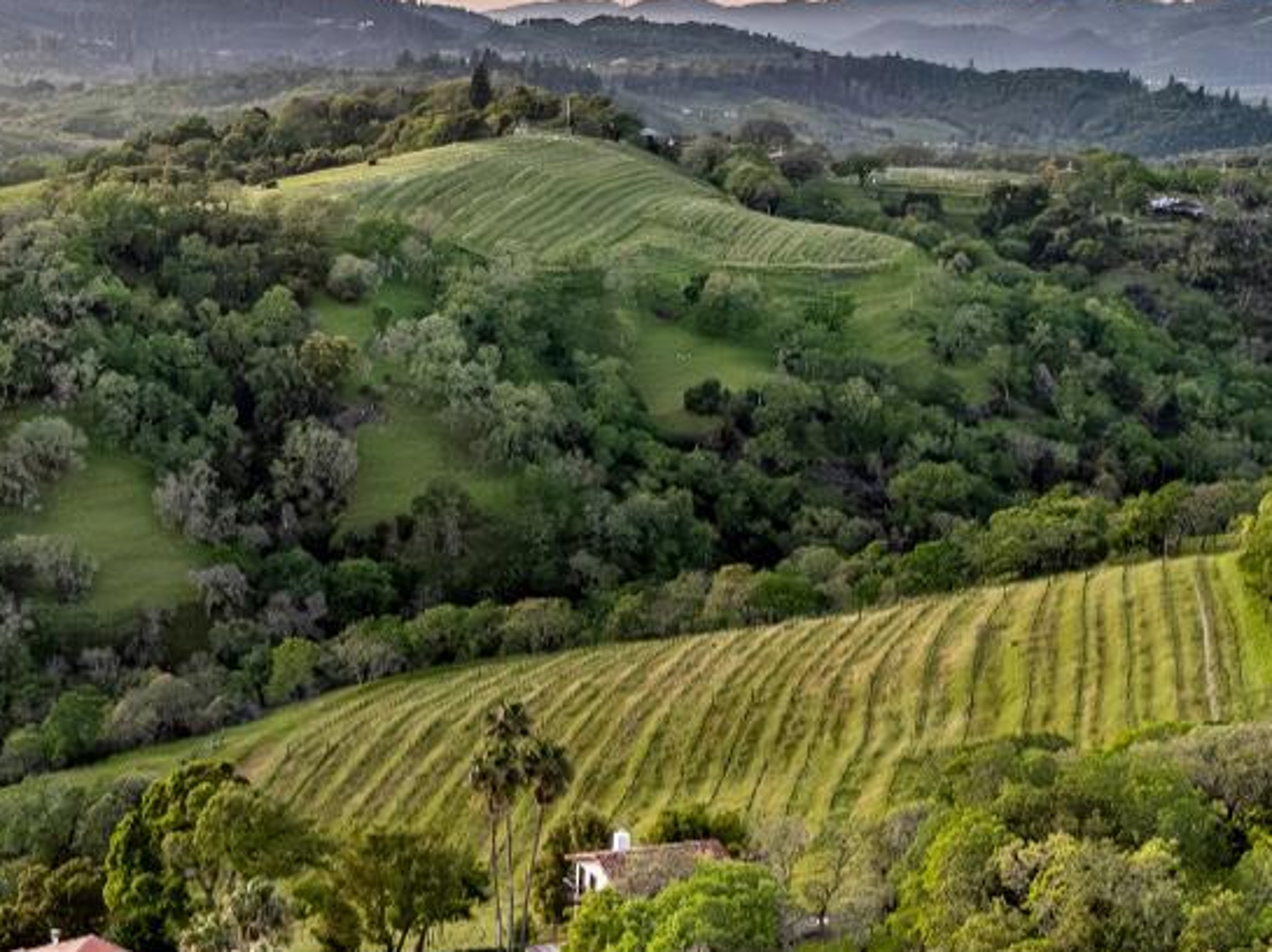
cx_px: 539
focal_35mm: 66
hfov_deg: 29.4
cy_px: 836
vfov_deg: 21.8
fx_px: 2424
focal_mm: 12.29
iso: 400
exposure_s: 1/200
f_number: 2.8
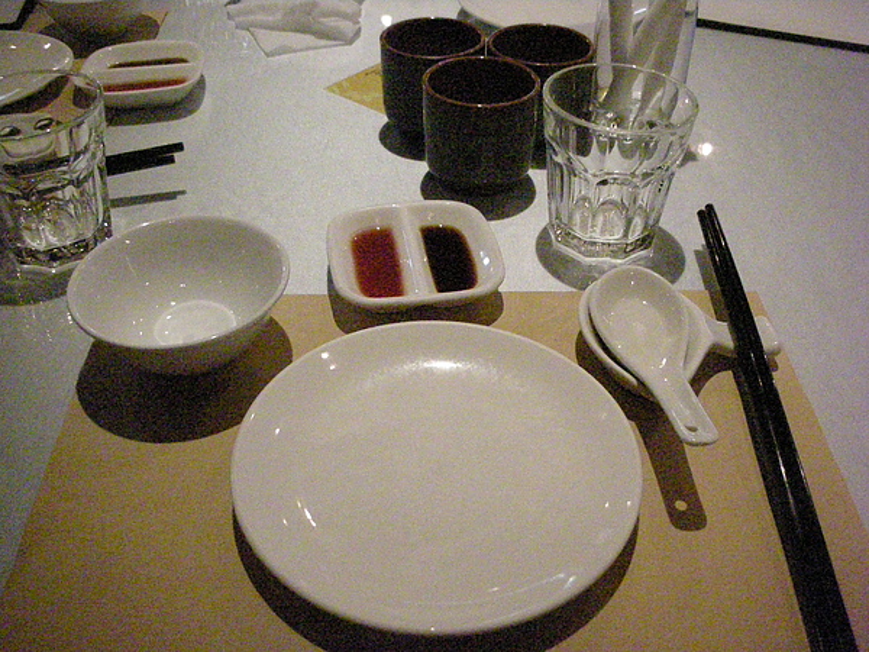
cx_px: 434
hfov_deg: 52.6
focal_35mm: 35
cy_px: 326
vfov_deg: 40.7
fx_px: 879
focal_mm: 5.8
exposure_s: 1/107
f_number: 2.8
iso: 1600
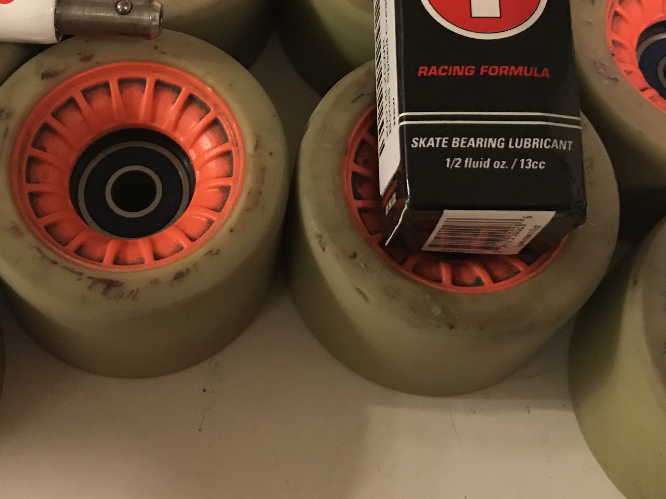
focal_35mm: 52
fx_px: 1000
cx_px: 249
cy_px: 70
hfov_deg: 36.6
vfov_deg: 27.2
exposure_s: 1/15
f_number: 1.8
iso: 100
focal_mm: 3.99
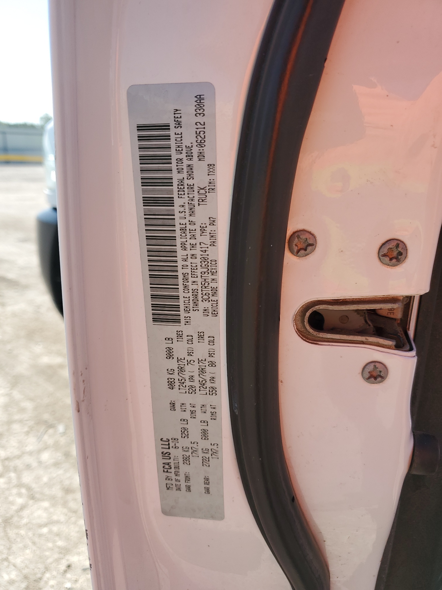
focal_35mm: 26
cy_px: 295
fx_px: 443
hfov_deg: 53.1
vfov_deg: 67.3
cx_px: 221
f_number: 1.5
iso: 50
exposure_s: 1/1667
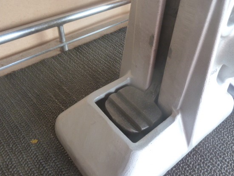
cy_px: 95
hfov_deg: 61.5
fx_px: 196
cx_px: 129
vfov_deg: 48.2
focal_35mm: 29
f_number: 3.3
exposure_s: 1/30
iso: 200
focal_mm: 4.1
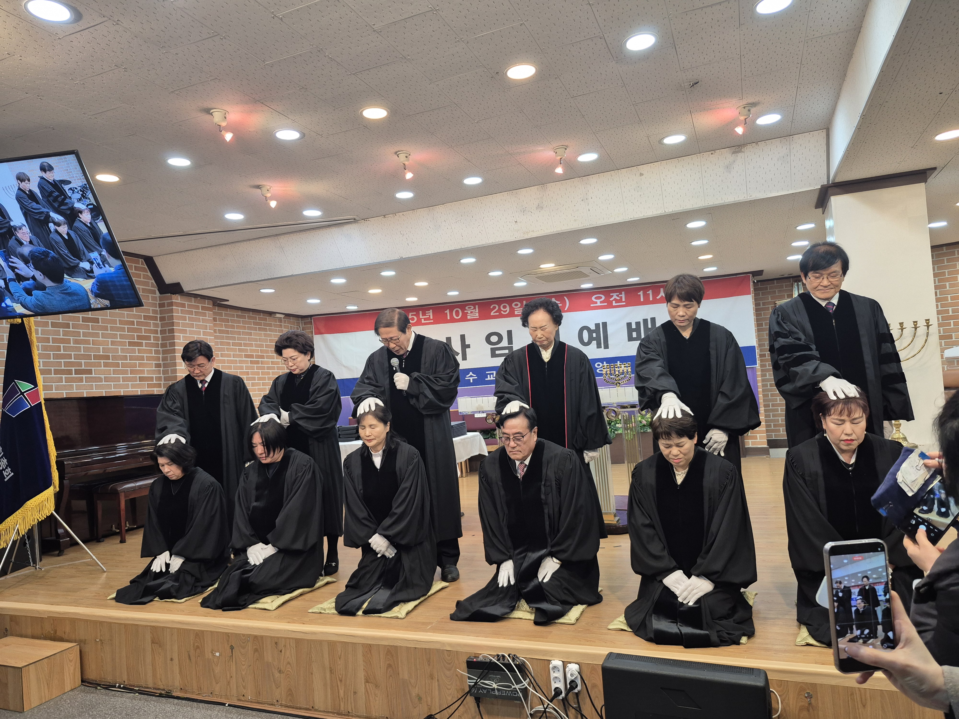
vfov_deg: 58.9
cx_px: 480
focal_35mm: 23
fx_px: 637
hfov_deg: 73.9
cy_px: 360
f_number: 1.8
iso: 200
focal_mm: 5.4
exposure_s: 1/120
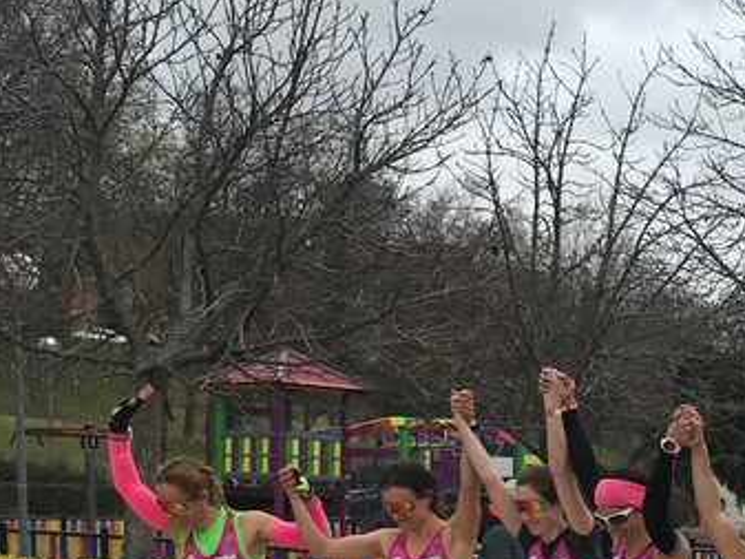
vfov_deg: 17.0
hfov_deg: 21.2
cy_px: 676
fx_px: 1787
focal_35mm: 83
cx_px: 990
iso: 20
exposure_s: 1/1064
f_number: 1.8
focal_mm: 3.99
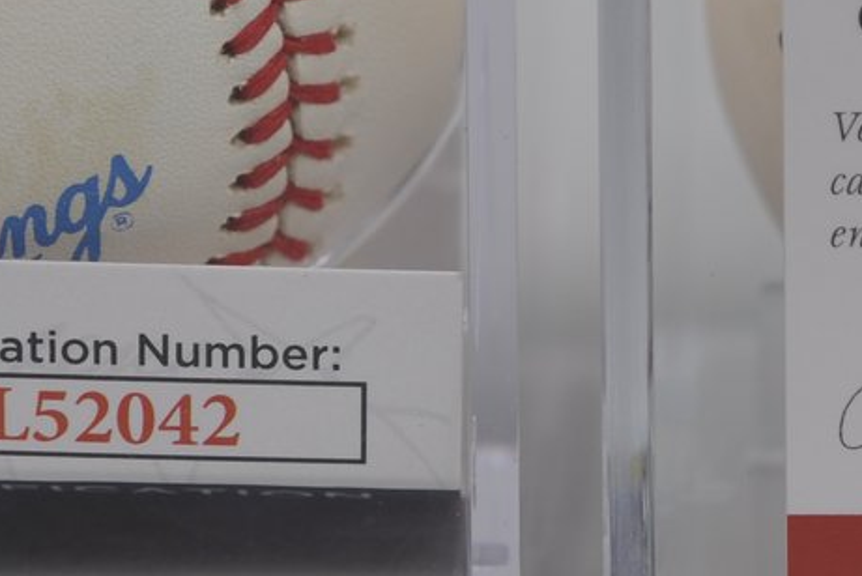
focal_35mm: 222
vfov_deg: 6.2
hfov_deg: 9.3
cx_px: 567
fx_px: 5319
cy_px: -38
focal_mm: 40
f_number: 4
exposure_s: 1/60
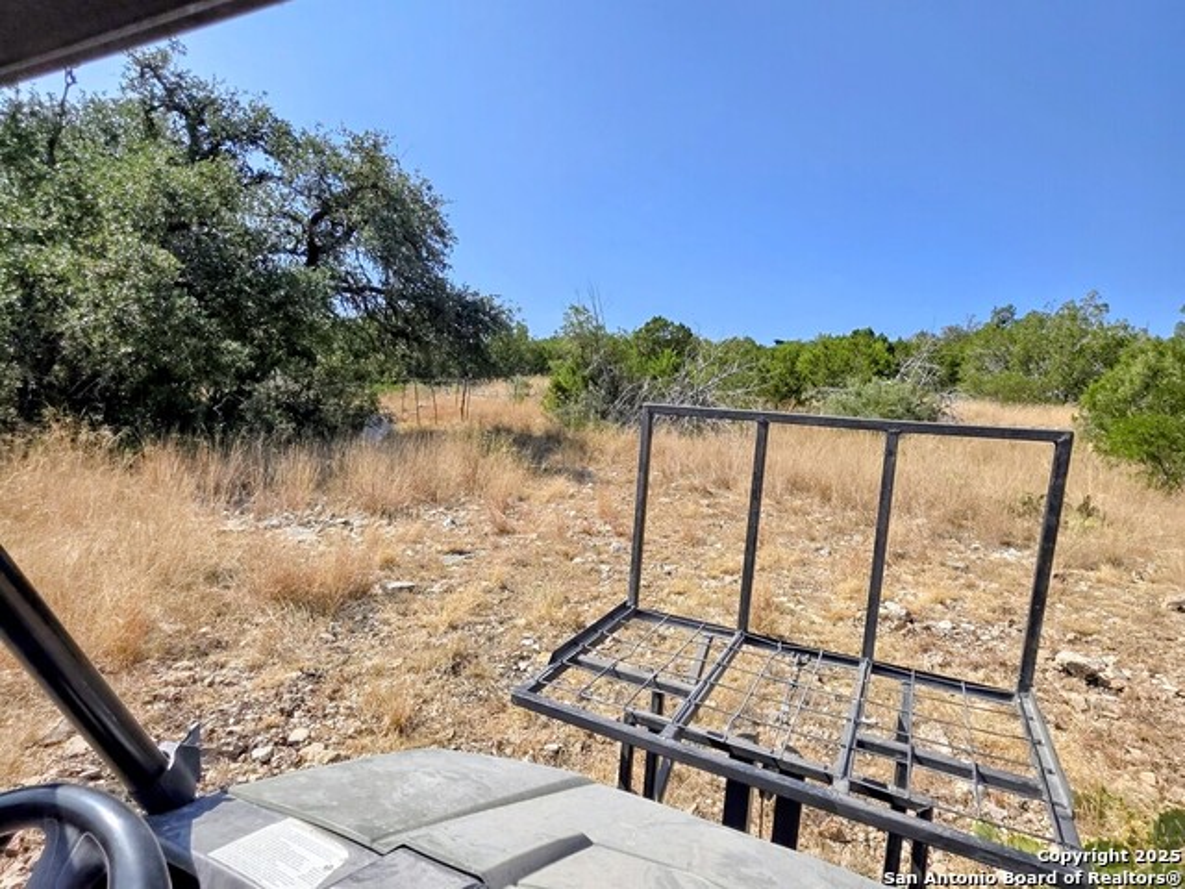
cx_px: 592
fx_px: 445
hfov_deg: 106.2
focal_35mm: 13
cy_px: 444
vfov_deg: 89.9
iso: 40
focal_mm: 2.2
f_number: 1.9
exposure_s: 1/2296
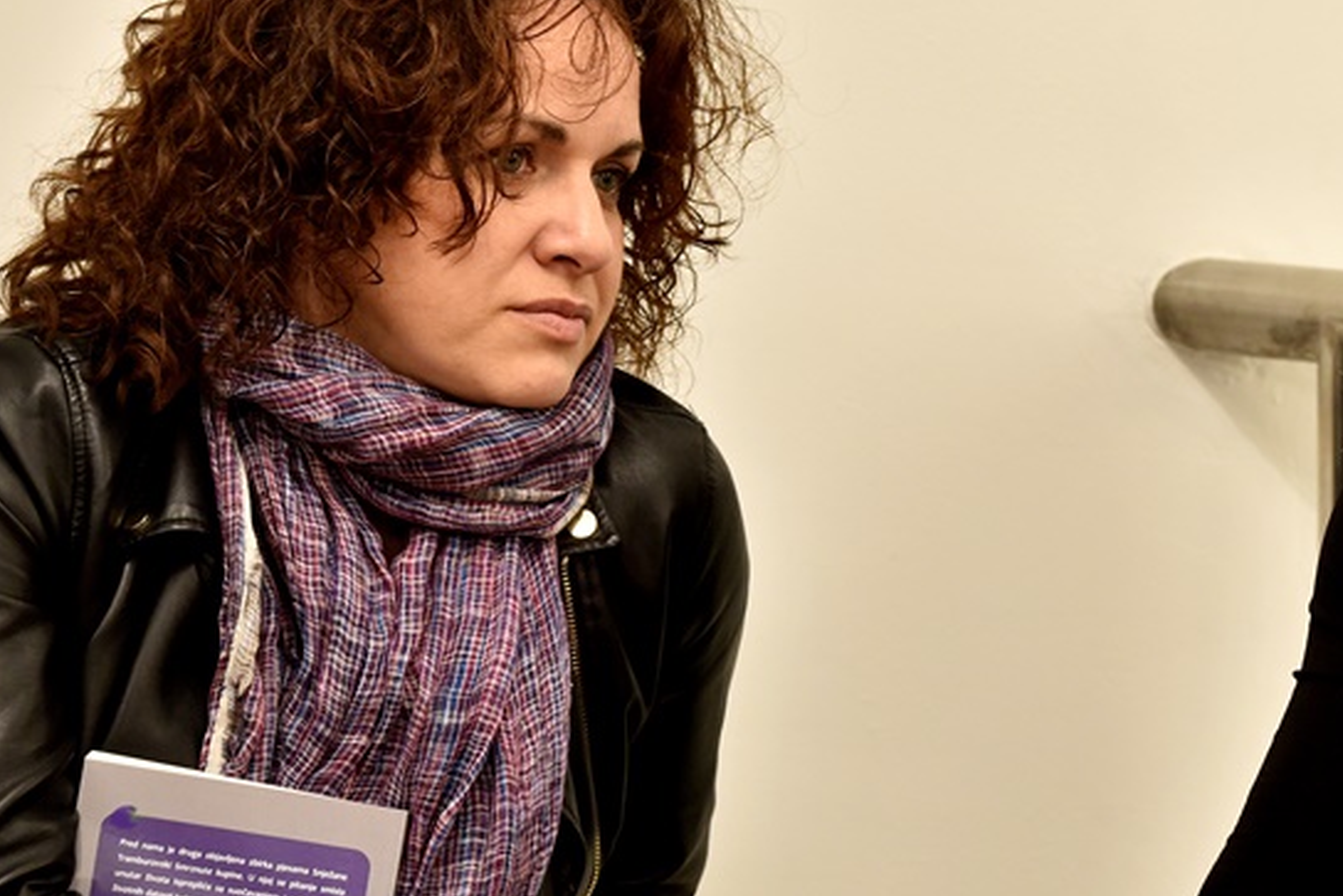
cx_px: 802
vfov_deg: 6.1
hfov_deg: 9.1
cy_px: 560
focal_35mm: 226
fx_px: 8433
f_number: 5.6
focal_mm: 120
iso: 1250
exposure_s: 1/100
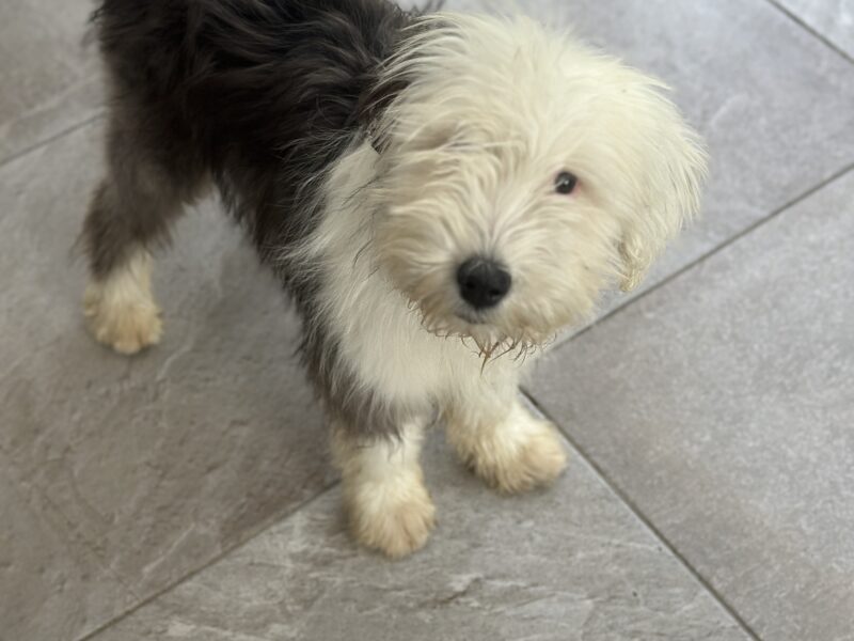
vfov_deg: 30.3
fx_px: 1184
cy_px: 320
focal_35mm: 48
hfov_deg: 39.7
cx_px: 427
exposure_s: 1/174
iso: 80
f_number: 1.78
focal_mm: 6.86
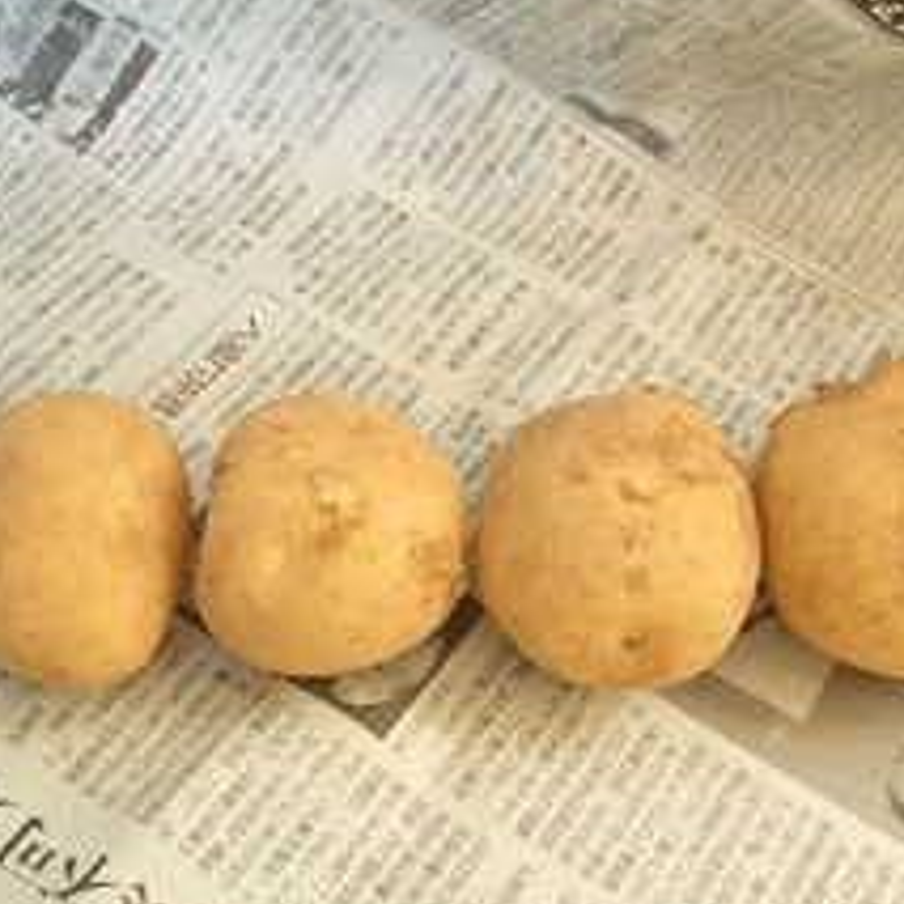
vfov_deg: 29.5
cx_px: 484
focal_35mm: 58
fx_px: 1714
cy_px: 522
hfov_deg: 29.5
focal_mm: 5.8
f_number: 2.6
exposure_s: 1/60
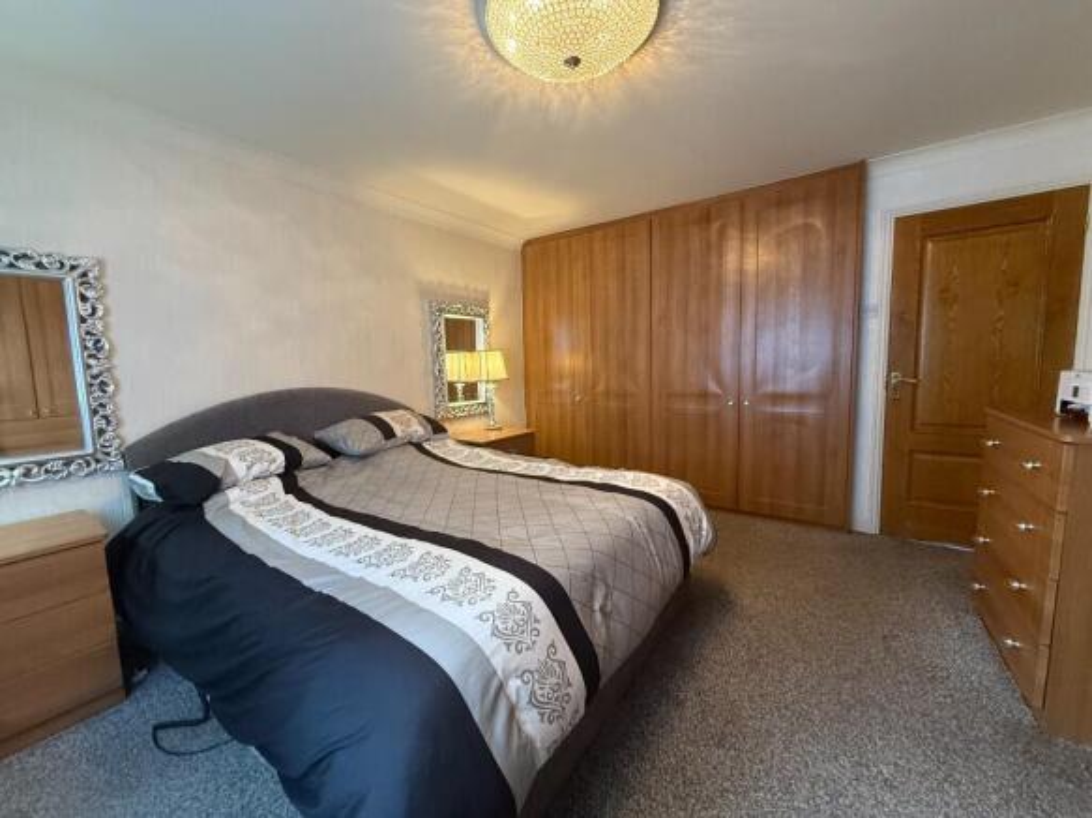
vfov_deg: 85.7
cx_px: 546
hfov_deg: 102.1
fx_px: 442
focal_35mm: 14
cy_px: 409
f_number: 2.2
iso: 400
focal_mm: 2.22
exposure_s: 1/50
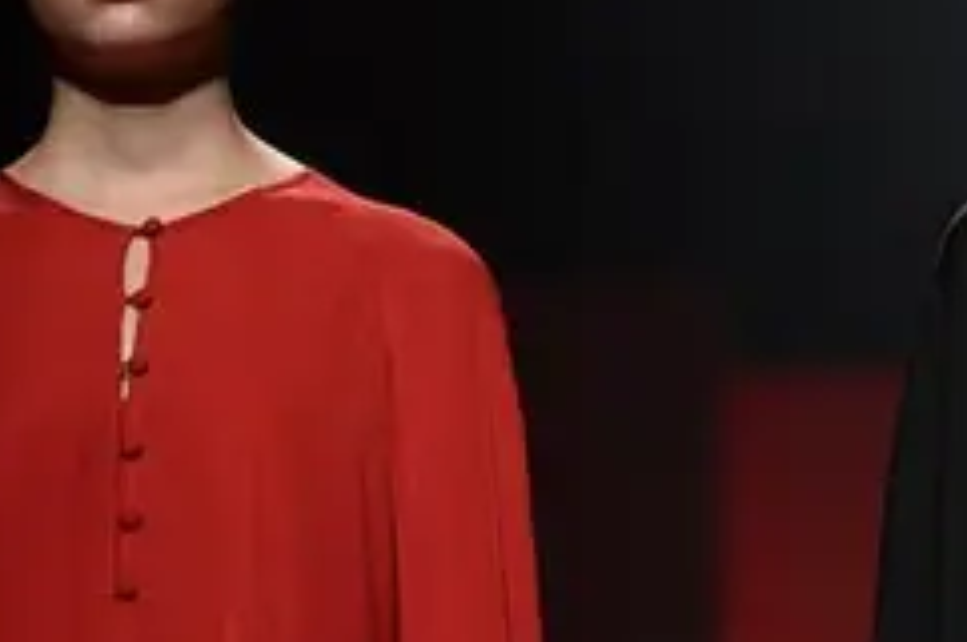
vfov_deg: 5.3
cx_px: 847
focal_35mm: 259
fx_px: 6948
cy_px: 584
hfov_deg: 7.9
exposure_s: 1/400
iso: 1250
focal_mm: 80
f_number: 2.8
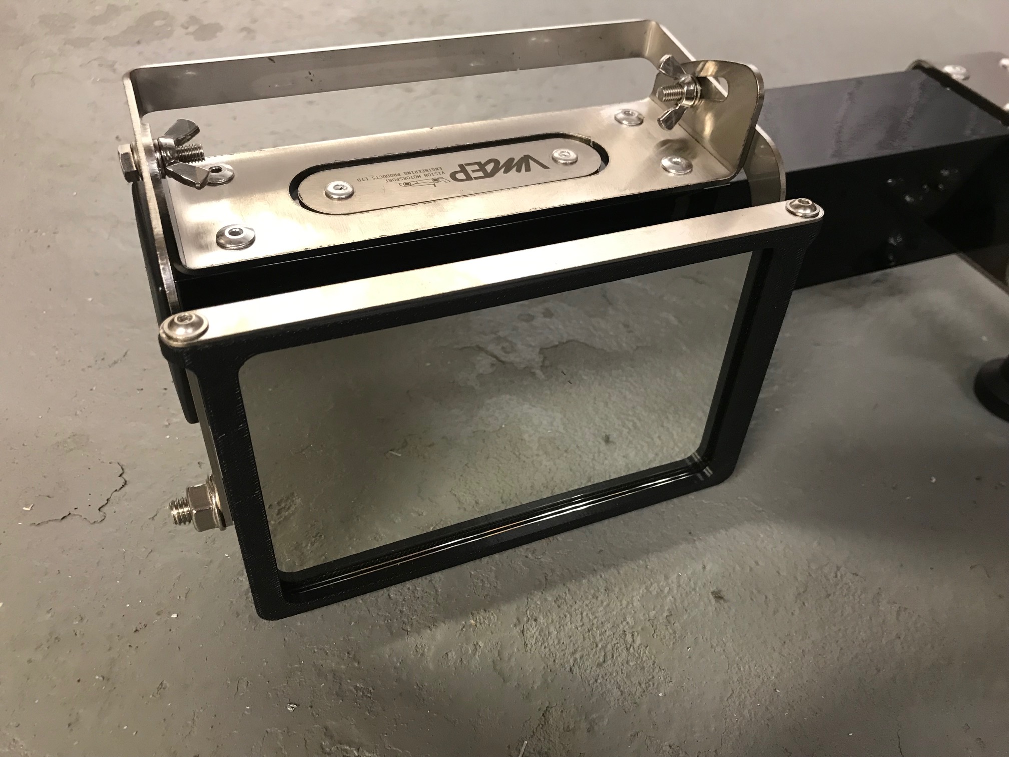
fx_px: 816
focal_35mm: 28
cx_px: 504
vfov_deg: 49.7
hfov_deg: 63.4
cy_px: 378
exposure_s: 1/17
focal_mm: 3.99
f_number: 1.8
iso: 64
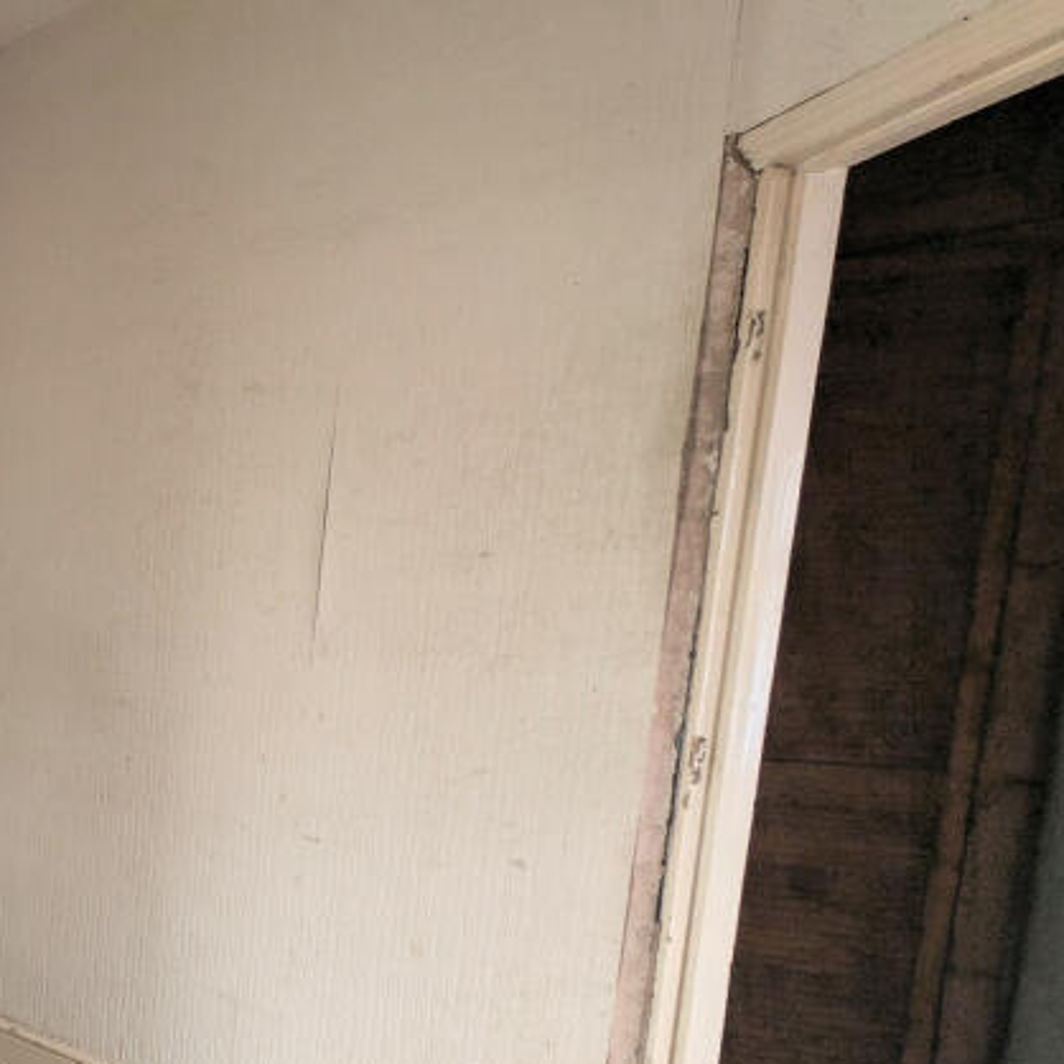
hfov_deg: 40.6
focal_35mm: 26
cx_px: -234
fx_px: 904
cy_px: 717
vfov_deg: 59.4
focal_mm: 2.23
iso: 53
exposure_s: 1/140
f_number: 1.95
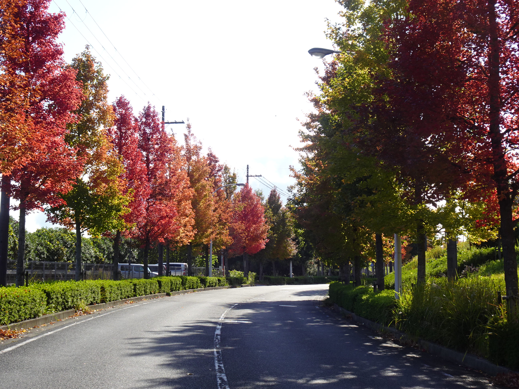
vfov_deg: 23.7
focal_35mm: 62
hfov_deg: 31.2
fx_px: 930
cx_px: 260
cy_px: 194
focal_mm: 9.87
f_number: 4.5
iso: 80
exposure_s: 1/400
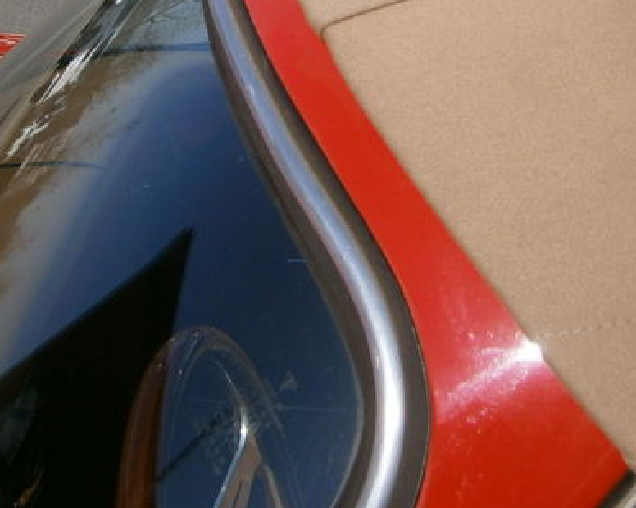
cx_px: 407
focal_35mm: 67
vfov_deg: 22.1
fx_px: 1261
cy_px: 28
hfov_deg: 28.2
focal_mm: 4.7
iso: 80
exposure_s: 1/320
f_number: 8
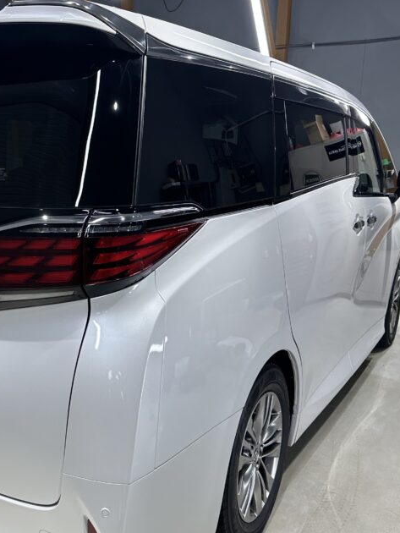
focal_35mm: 39
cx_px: 86
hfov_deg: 35.8
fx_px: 600
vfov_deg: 47.7
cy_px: 304
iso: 64
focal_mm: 6.86
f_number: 1.78
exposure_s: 1/120
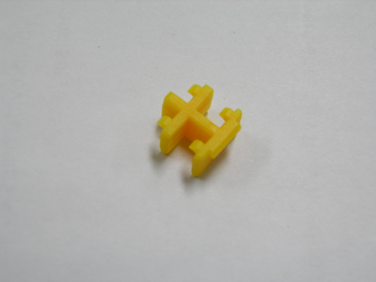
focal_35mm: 84
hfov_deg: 23.3
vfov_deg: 17.6
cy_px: 141
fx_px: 912
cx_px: 188
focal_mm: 15.2
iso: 200
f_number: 3.9
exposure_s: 1/30
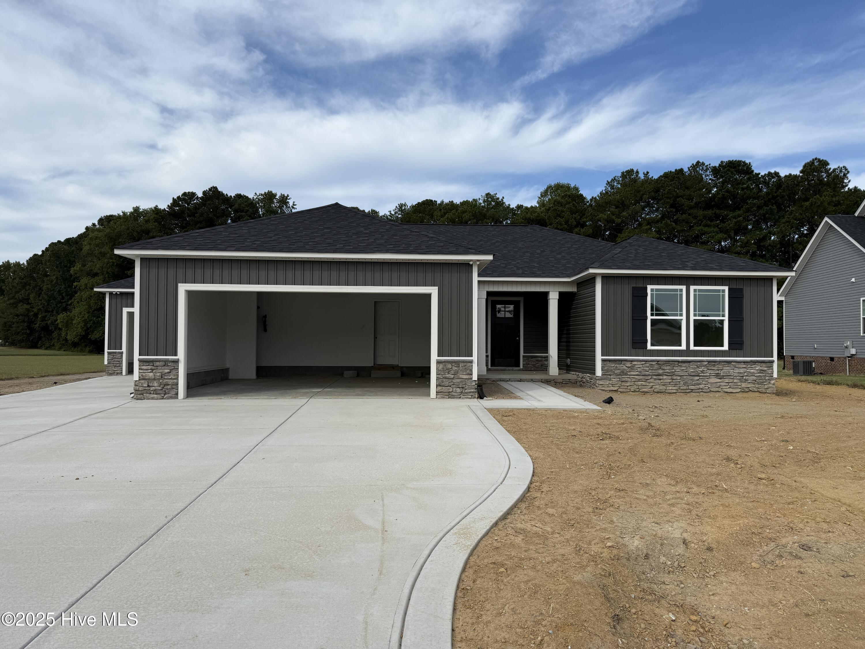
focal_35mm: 24
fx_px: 600
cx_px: 432
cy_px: 324
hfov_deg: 71.6
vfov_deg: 56.8
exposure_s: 1/4405
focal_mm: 6.76
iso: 80
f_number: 1.78
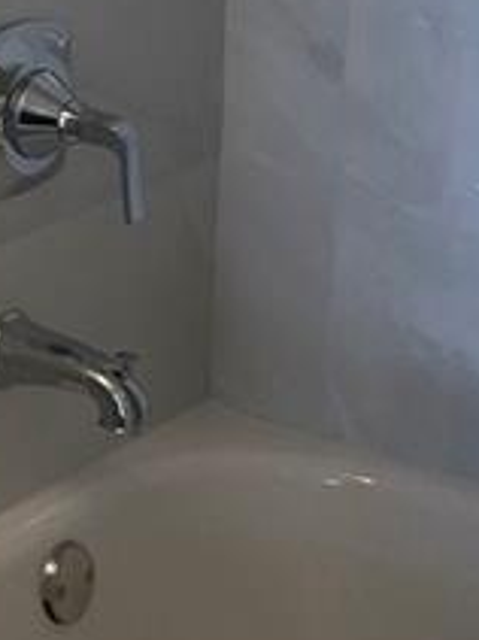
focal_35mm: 148
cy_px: -309
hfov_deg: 9.5
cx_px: -424
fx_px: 2733
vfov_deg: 12.7
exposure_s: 1/120
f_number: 1.6
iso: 80
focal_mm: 5.1
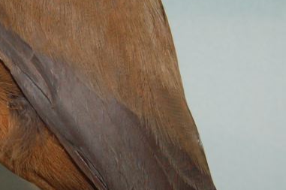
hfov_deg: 14.4
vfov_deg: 9.7
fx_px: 1119
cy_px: 142
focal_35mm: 141
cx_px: 12
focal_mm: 28
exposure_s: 1/60
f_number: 4.2
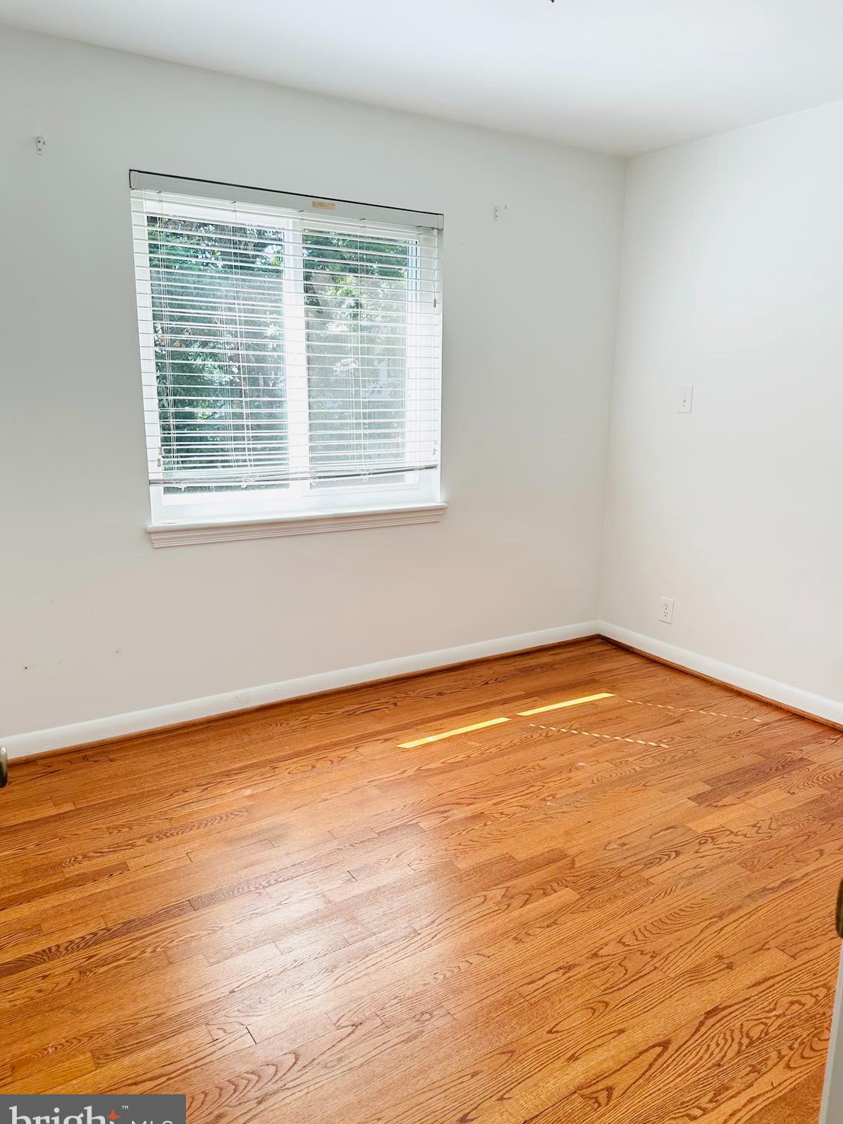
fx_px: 812
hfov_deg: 54.9
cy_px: 572
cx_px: 434
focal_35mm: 25
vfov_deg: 69.4
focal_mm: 6.86
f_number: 1.78
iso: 80
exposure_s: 1/186
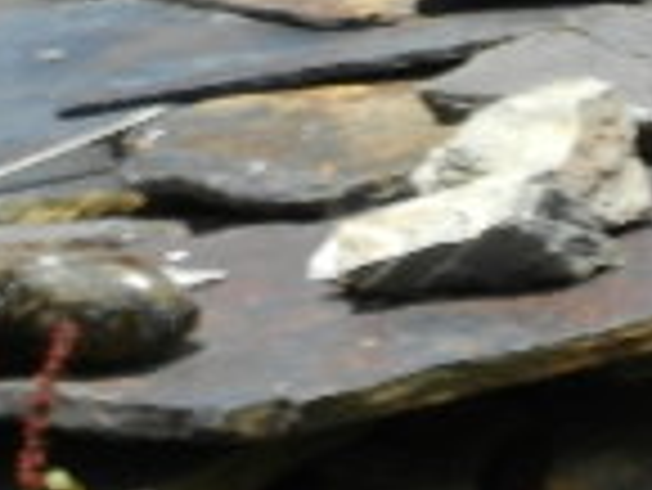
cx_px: -238
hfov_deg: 1.4
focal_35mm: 1391
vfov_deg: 1.1
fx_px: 26221
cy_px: 908
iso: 160
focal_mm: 45.3
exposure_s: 1/500
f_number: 5.3
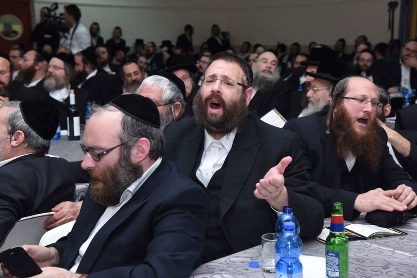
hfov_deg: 34.5
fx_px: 672
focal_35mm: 58
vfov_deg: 23.4
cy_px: 139
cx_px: 208
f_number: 5.6
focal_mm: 58
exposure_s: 1/160
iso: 1600
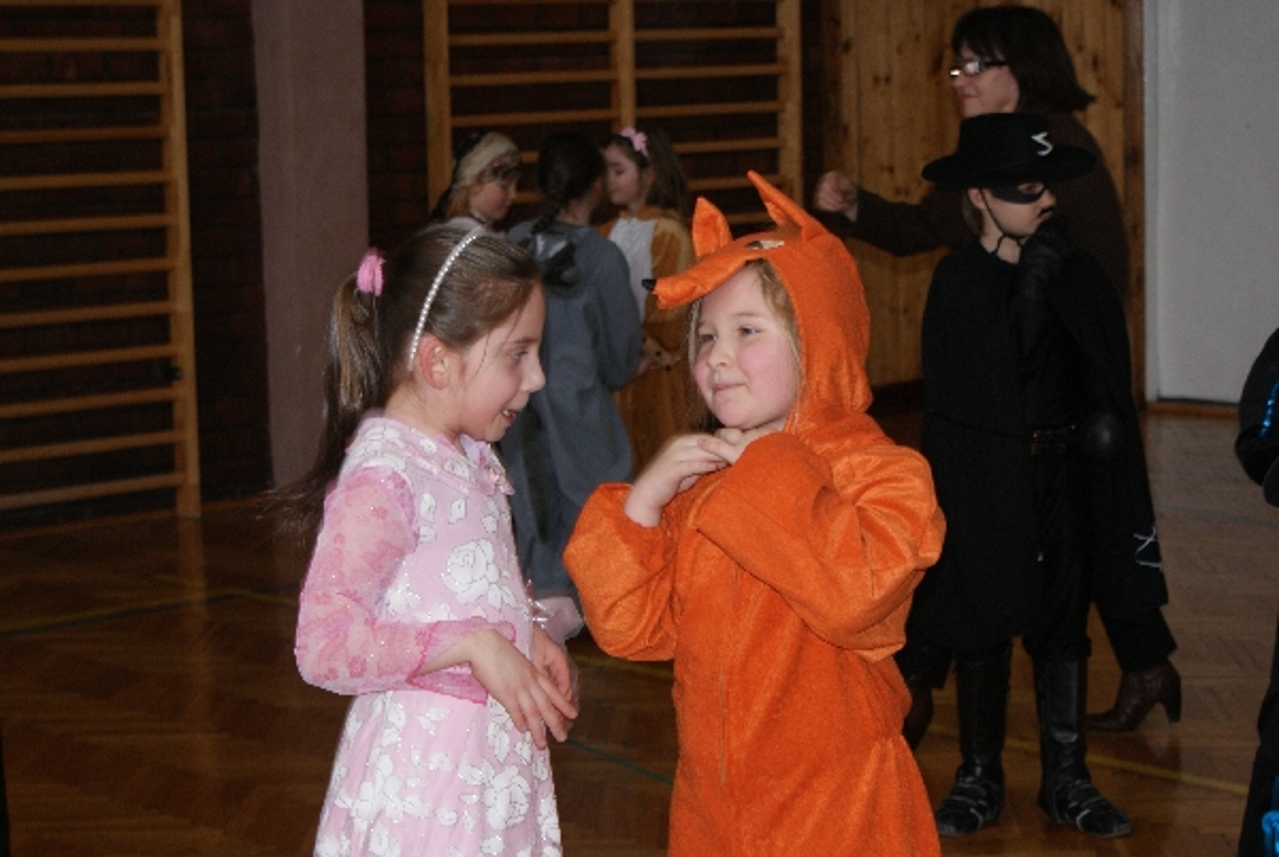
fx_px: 2668
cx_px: 640
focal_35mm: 75
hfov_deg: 27.0
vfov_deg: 18.2
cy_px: 428
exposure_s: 1/80
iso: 400
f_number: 5.6
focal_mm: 50
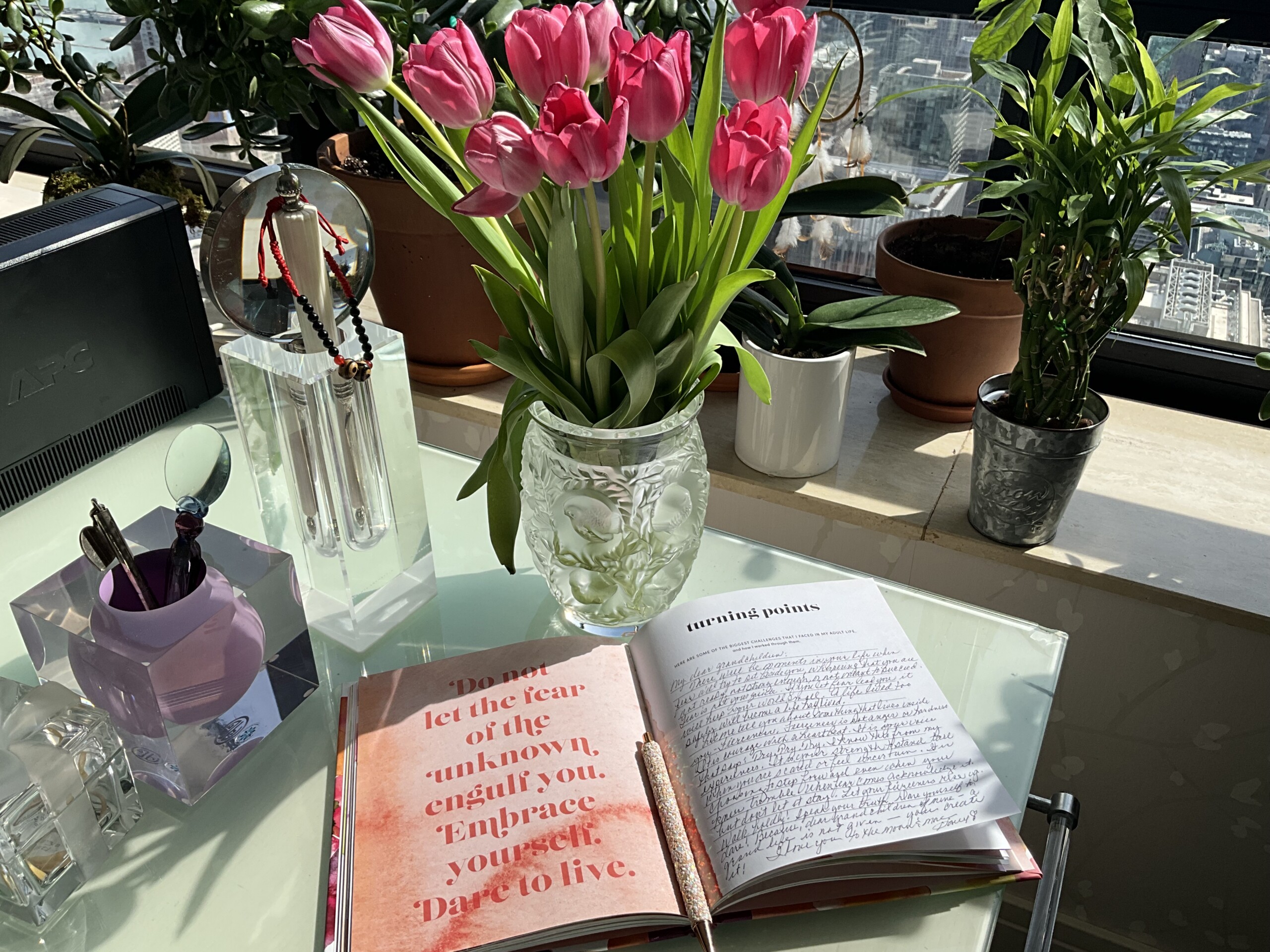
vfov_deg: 48.2
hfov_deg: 61.7
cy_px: 476
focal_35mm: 29
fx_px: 1064
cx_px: 635
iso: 25
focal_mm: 3
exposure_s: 1/912
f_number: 1.8
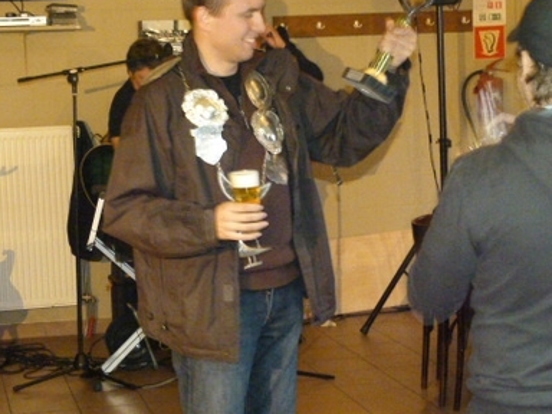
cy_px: 198
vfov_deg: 17.2
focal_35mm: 86
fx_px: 1371
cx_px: 266
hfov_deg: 22.8
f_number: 3.2
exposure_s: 1/3.2
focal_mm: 10
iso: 800
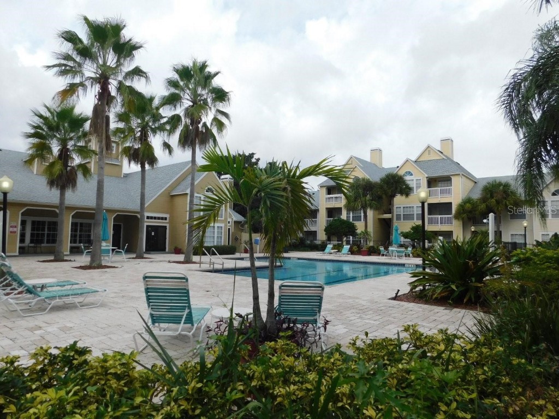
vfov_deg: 58.9
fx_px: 371
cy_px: 210
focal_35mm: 23
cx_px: 280
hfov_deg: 73.9
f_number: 3
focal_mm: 4
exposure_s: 1/1250
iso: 125
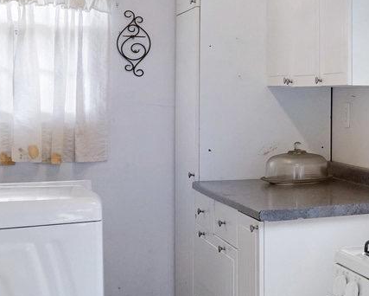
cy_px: 88
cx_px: 748
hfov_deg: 17.8
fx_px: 787
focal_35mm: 72
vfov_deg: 21.2
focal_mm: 16
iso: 1250
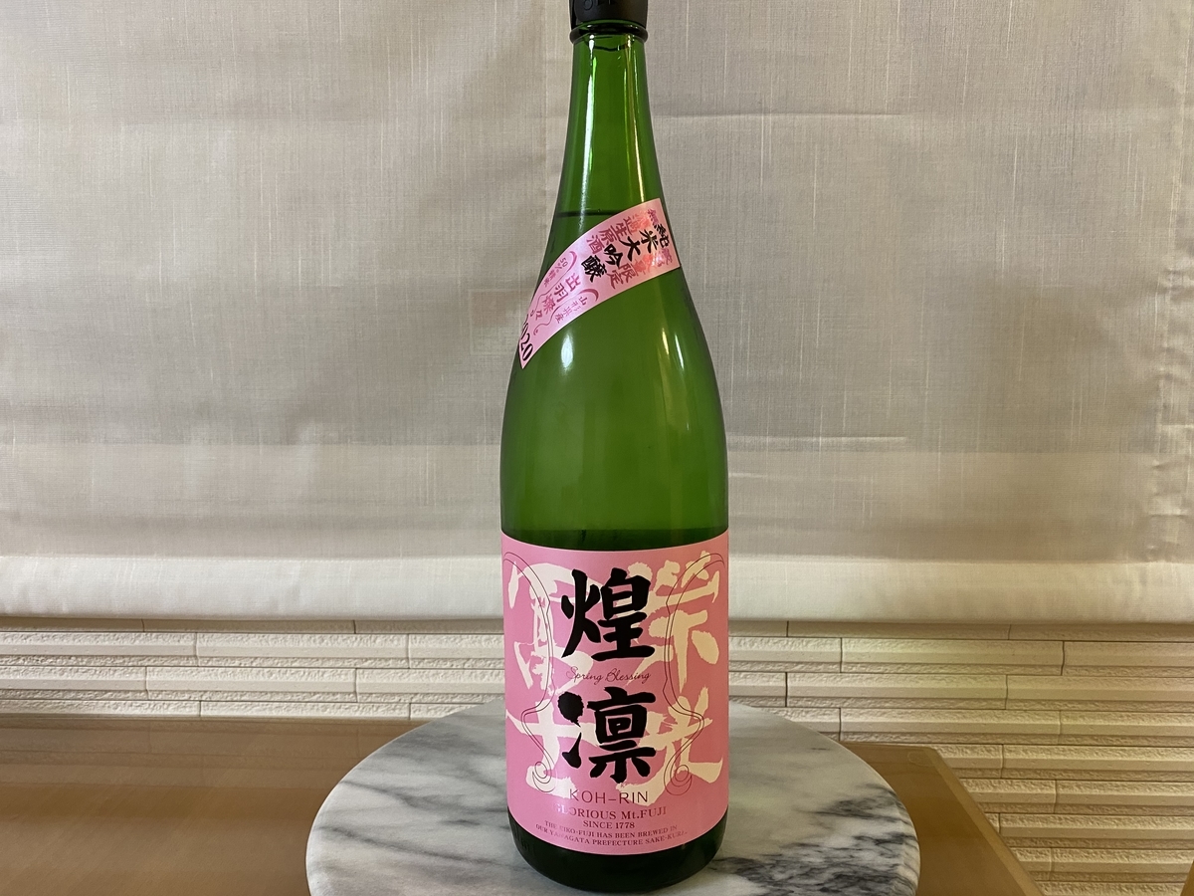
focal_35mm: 26
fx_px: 897
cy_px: 448
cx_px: 597
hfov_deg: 67.3
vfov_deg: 53.1
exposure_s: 1/50
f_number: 1.8
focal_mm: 4.25
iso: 320
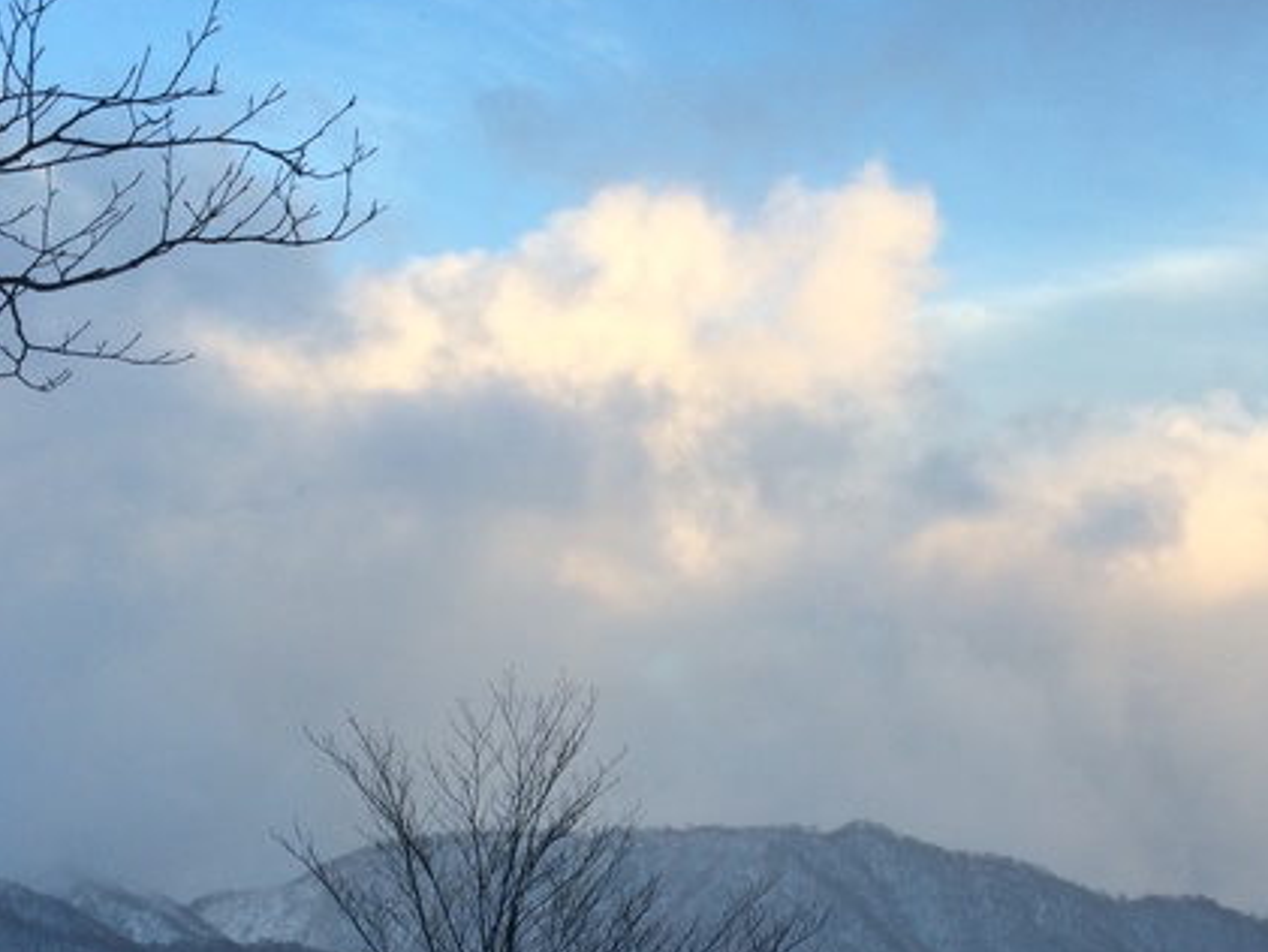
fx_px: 2089
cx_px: 768
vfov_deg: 25.4
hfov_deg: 33.7
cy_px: 714
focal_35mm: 57
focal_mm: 4.12
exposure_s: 1/419
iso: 32
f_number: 2.2
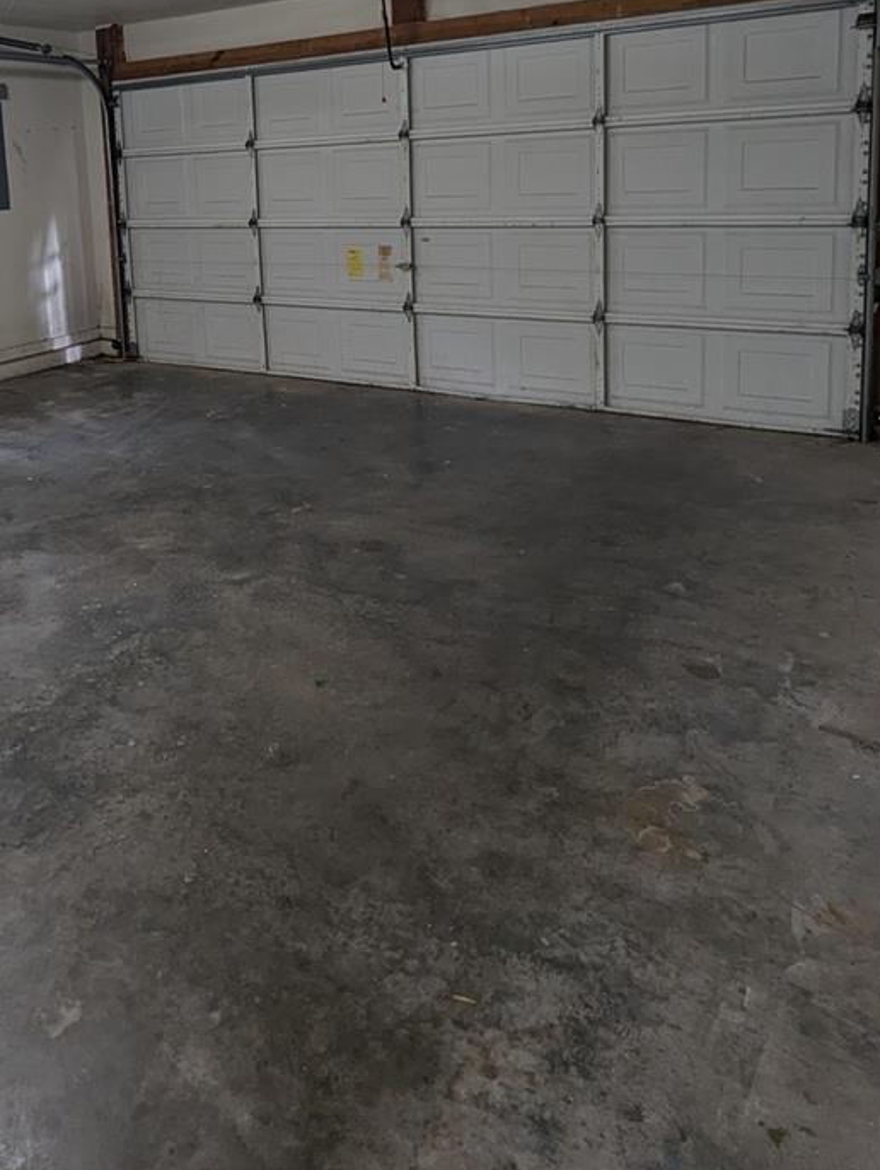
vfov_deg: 60.1
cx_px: 252
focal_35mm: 28
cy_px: 297
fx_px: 947
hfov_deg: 48.4
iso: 113
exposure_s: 1/24
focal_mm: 2.35
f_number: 2.2
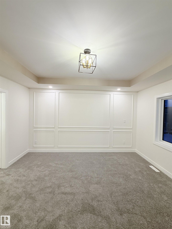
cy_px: 114
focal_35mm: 14
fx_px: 93
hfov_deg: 85.7
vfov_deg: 102.1
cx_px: 86
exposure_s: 1/120
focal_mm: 2.22
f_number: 2.2
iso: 160
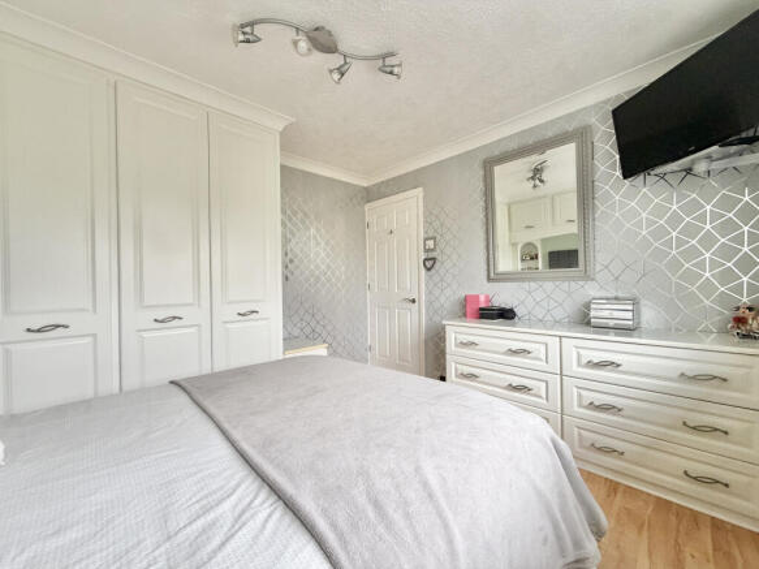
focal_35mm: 14
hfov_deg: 102.1
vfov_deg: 85.7
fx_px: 307
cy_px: 284
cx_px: 380
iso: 320
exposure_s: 1/95
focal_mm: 2.22
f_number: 2.2
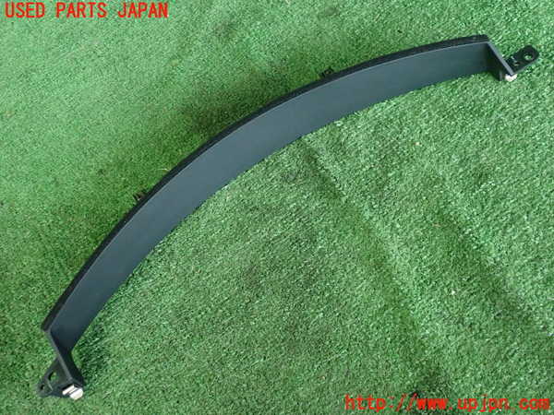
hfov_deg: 52.6
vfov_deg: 40.7
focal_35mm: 35
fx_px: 560
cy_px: 208
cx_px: 277
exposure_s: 1/25
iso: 800
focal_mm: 6.42
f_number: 2.6
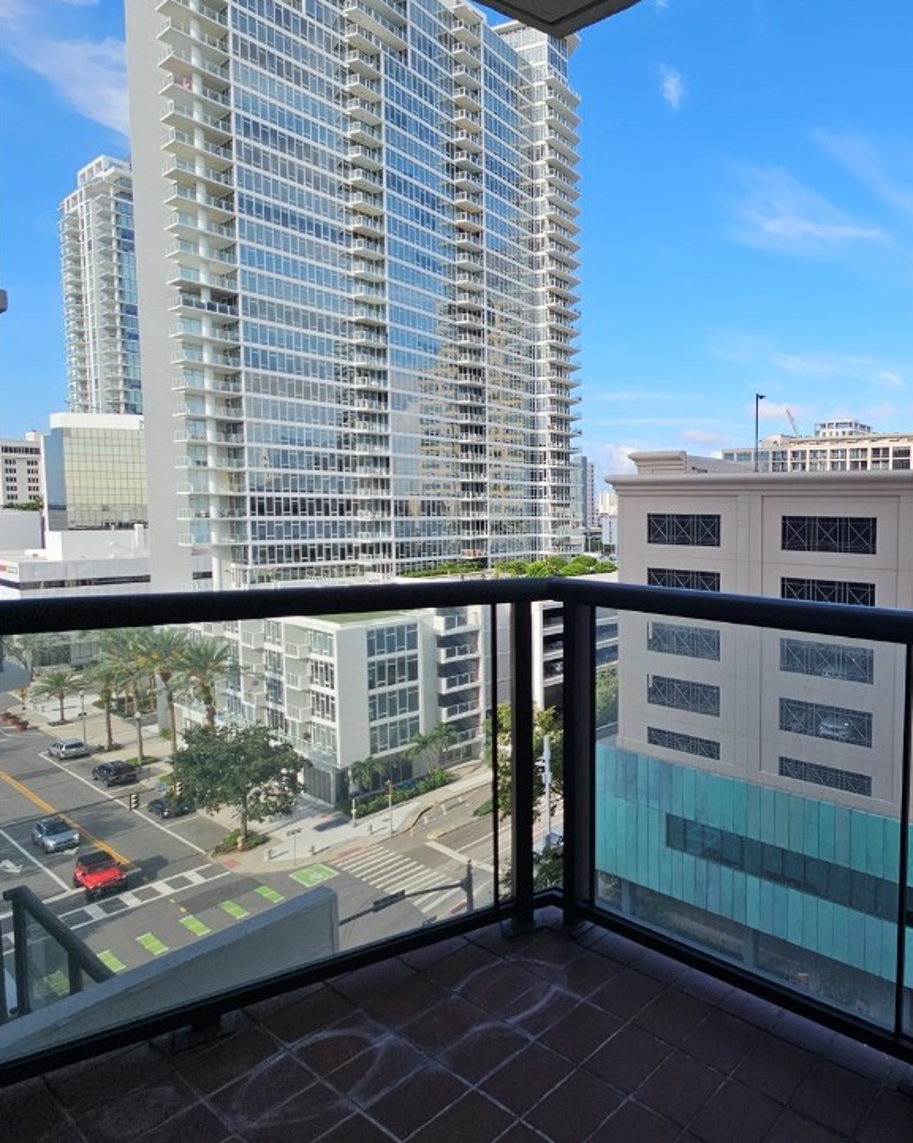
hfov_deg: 63.0
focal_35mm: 18
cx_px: 805
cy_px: 567
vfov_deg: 86.4
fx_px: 608
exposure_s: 1/1202
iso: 50
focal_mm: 2.2
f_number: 2.2
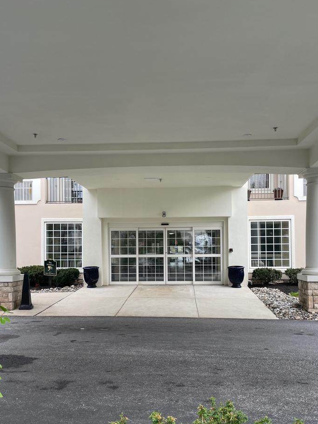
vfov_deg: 58.1
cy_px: 246
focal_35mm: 31
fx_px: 380
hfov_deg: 45.4
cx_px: 159
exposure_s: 1/121
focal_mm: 4.2
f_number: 1.6
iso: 40
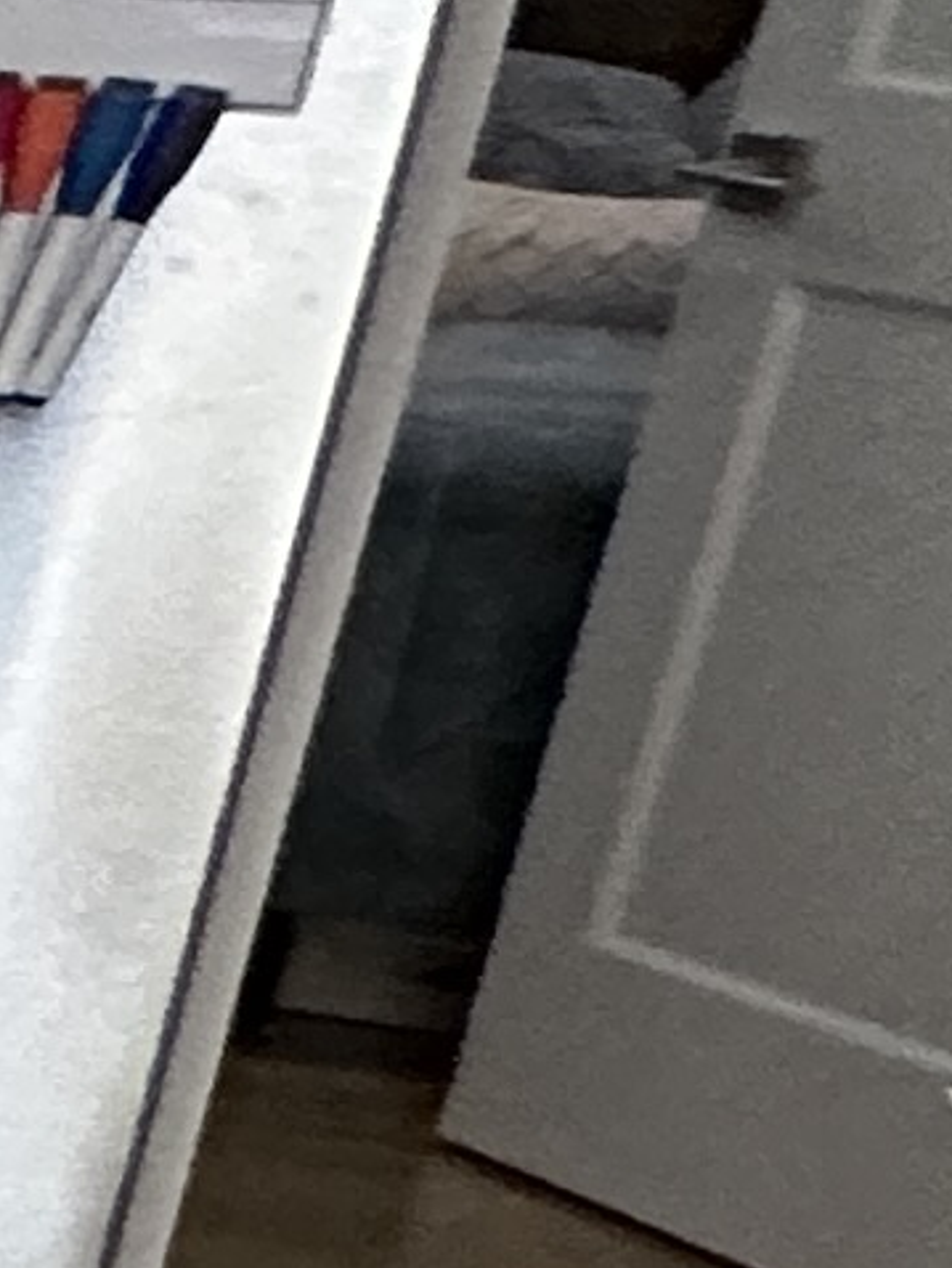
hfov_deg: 5.9
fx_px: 4323
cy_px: 849
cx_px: -4121
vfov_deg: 16.6
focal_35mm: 118
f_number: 2.2
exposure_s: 1/120
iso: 320
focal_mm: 2.22
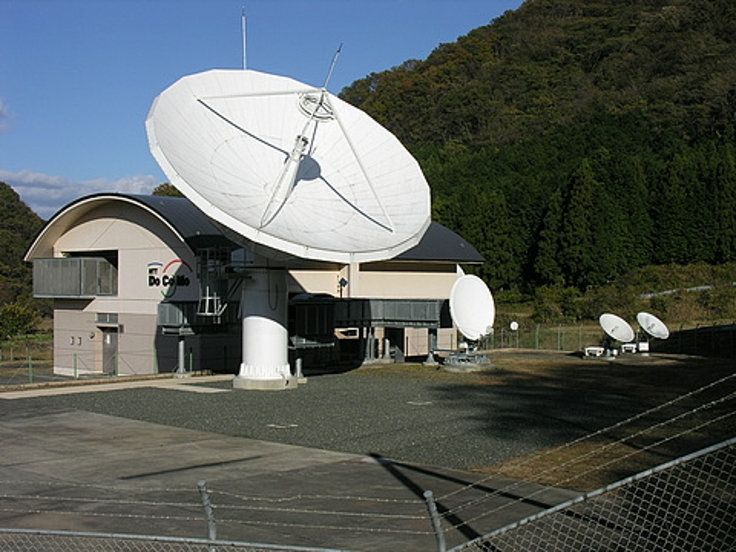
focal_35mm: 50
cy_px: 276
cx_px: 368
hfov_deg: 38.2
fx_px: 1063
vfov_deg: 29.1
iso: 50
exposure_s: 1/262
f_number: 7.8
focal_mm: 12.7
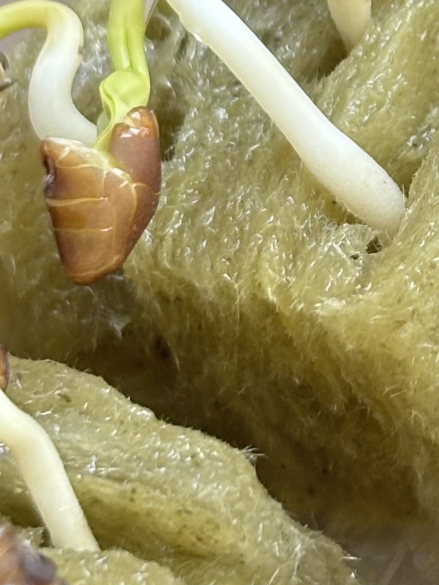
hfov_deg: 7.5
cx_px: 668
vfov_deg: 10.0
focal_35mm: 195
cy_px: -61
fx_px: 3298
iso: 80
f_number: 1.6
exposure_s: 1/60
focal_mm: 5.96
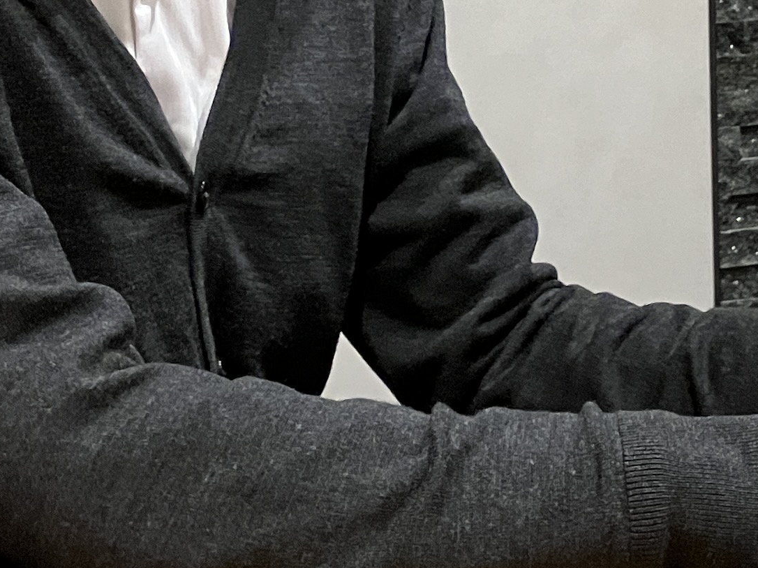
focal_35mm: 104
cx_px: 432
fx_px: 2277
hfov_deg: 18.9
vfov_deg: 13.8
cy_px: -106
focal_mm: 3.99
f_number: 1.8
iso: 400
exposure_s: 1/40
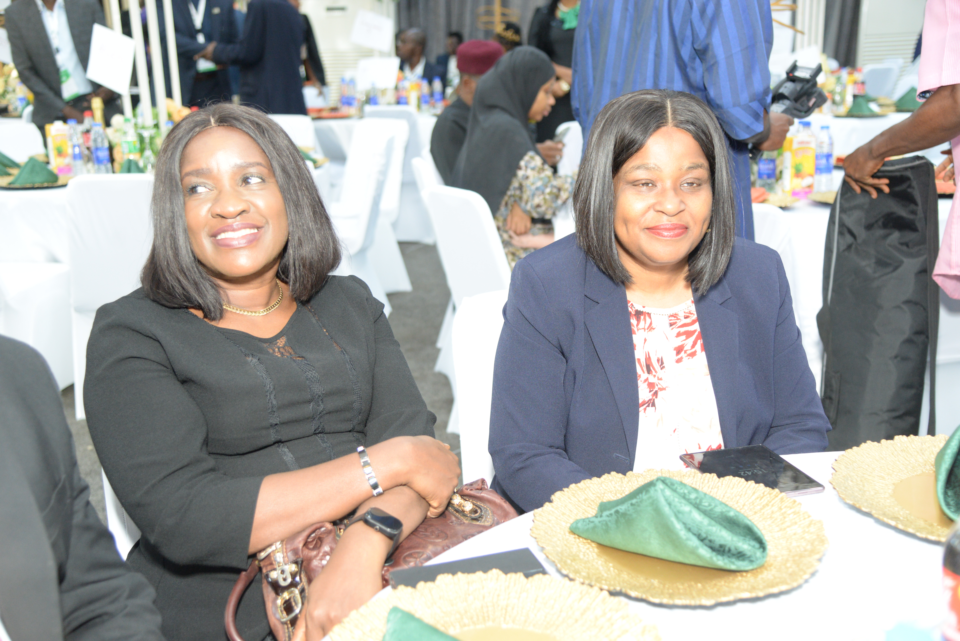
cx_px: 480
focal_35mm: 40
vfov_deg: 33.4
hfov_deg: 48.4
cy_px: 320
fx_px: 1067
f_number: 4
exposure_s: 1/125
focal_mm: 40
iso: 2000
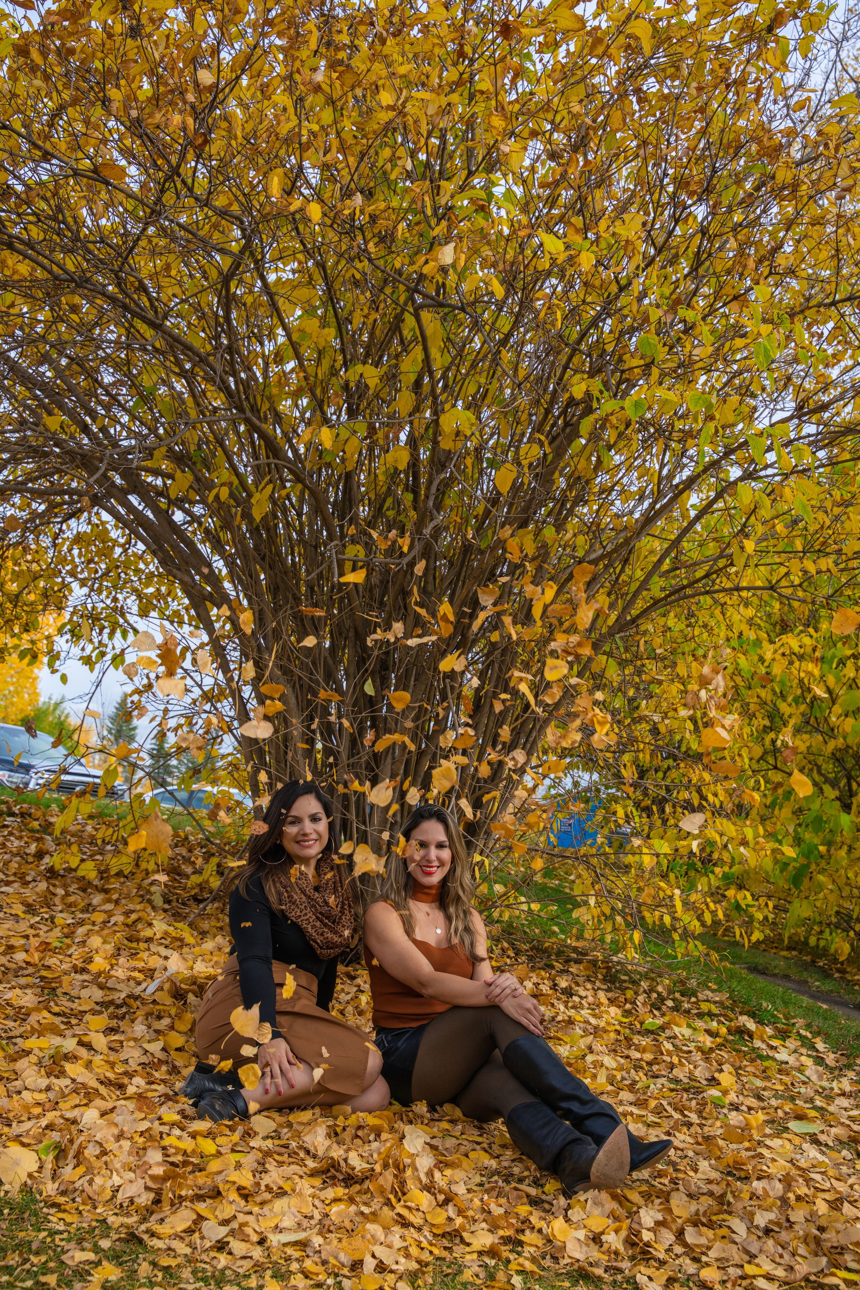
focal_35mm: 35
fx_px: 1254
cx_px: 430
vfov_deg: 54.4
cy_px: 645
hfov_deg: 37.9
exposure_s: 1/640
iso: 320
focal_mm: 35
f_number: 5.6
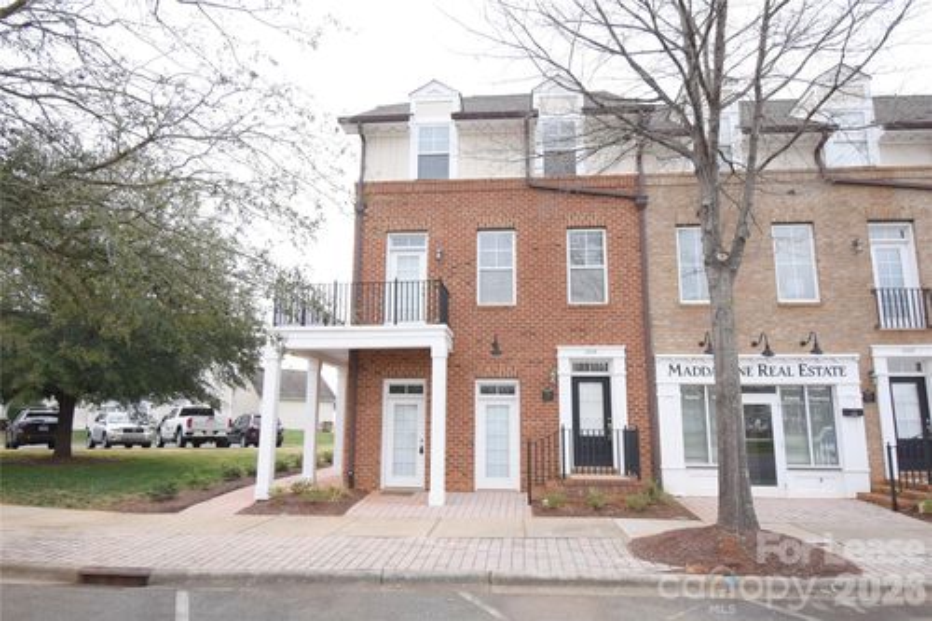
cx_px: 466
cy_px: 310
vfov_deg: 56.1
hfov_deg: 77.3
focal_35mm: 22
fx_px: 582
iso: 280
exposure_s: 1/250
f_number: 5.6
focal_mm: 15
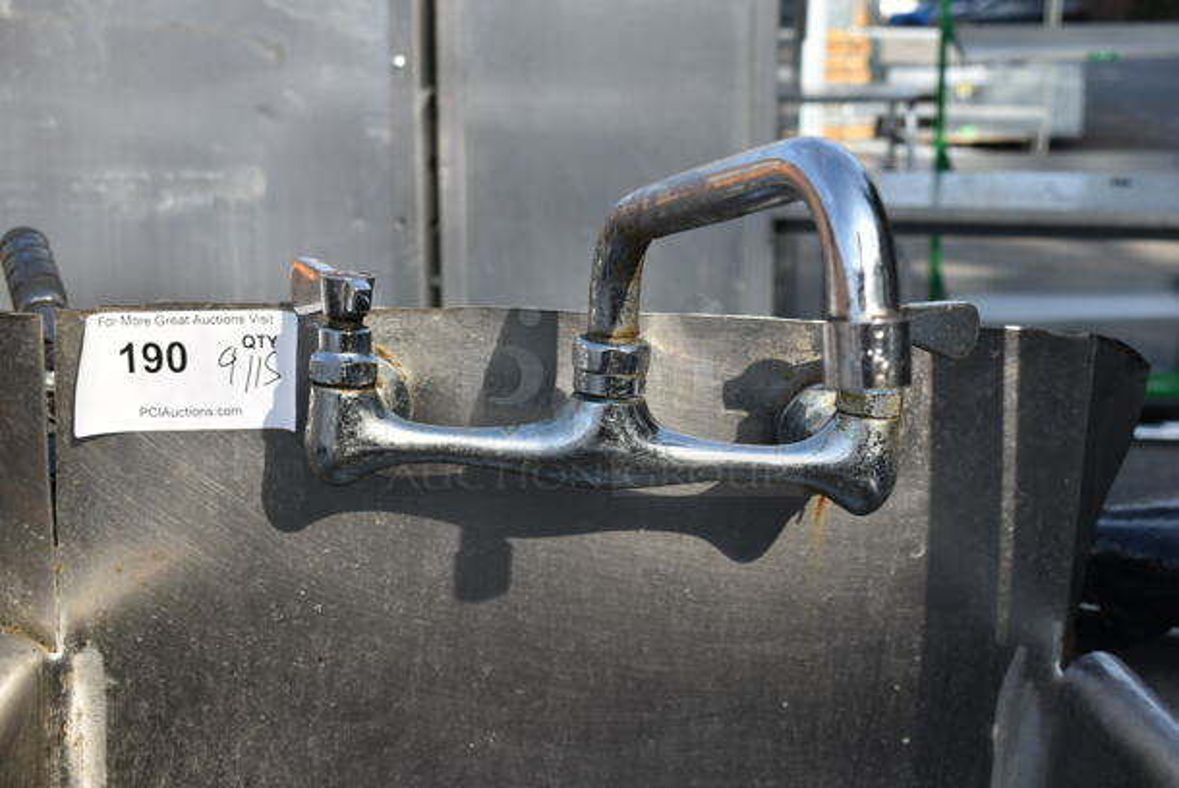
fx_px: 1524
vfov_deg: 29.0
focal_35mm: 46
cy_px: 394
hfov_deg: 42.3
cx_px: 590
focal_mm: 31
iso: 100
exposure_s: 1/200
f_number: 7.1
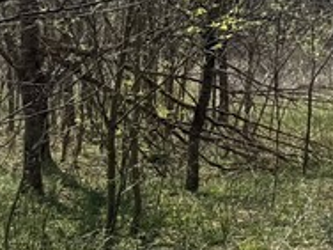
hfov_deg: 11.6
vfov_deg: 11.3
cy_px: 51
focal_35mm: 131
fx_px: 1260
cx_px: 863
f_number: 1.78
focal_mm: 6.76
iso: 80
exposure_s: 1/4049
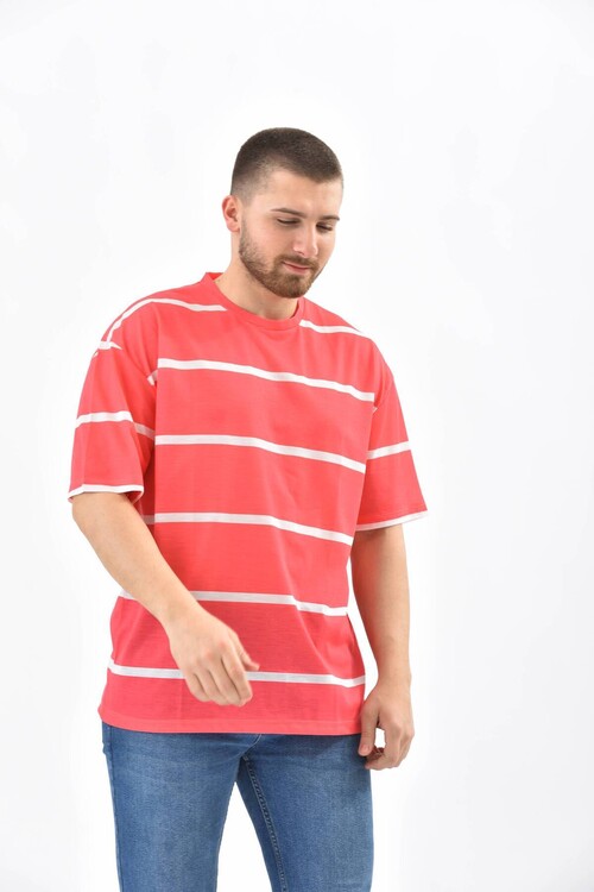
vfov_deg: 20.0
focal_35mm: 102
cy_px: 446
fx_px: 2524
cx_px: 297
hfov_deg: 13.4
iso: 100
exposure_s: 1/160
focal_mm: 102
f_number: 7.1
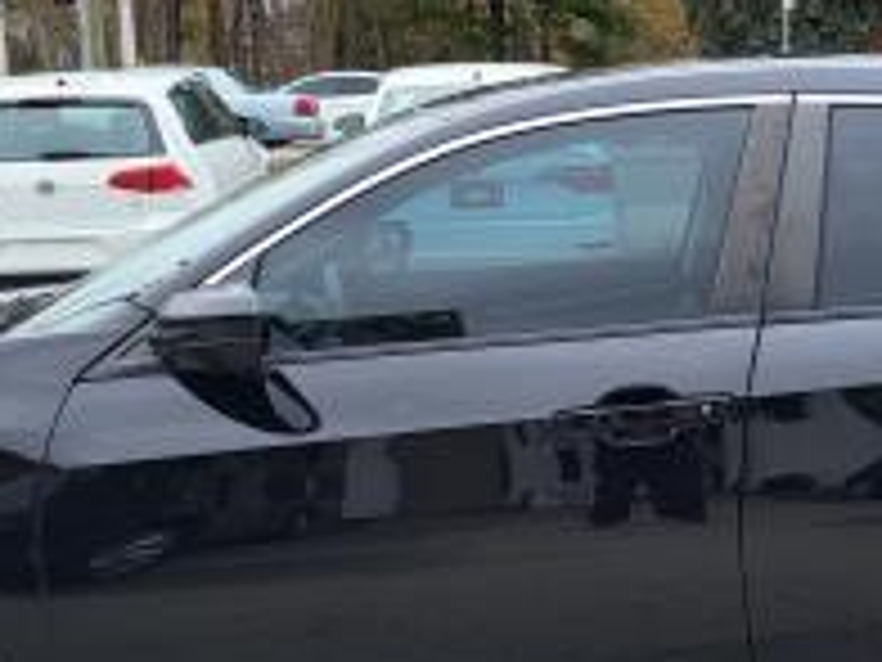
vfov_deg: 17.3
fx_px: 2166
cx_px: 702
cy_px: 428
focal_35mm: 85
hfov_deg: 22.7
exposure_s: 1/715
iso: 40
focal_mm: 5.4
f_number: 1.8
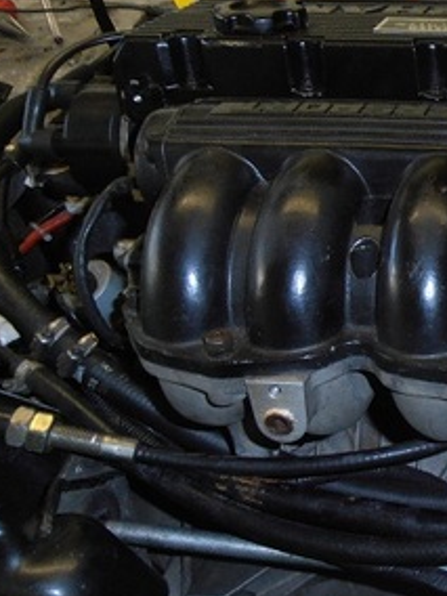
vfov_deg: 35.5
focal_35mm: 54
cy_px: 258
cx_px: 606
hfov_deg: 23.4
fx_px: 930
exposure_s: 1/30
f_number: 3
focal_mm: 4.2
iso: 125
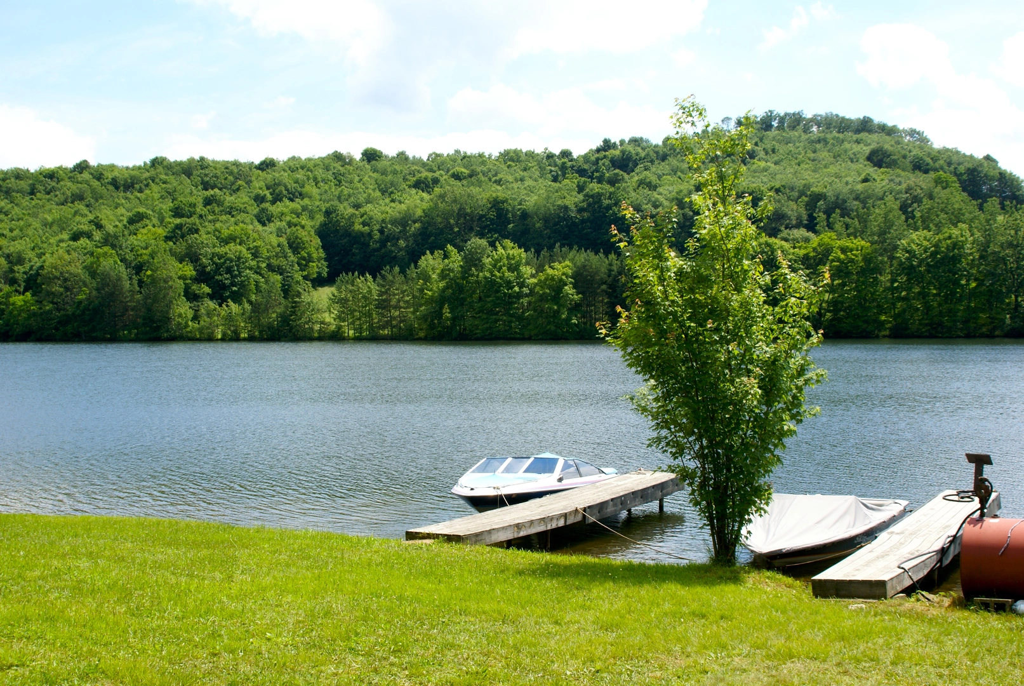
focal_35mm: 42
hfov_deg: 46.3
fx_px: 1196
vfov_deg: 32.0
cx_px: 512
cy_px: 343
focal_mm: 28
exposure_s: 1/100
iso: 100
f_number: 11
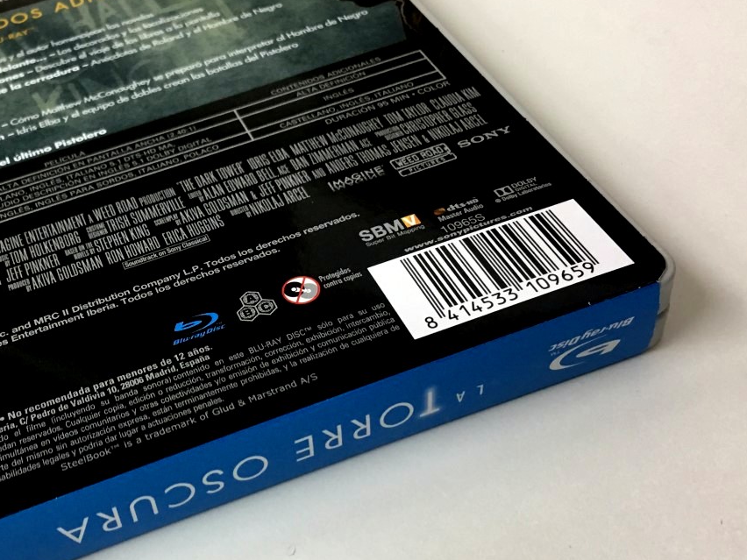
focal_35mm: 49
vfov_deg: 29.7
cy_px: 271
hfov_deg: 38.0
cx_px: 192
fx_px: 1057
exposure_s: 1/17
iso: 64
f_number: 2.2
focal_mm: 4.15
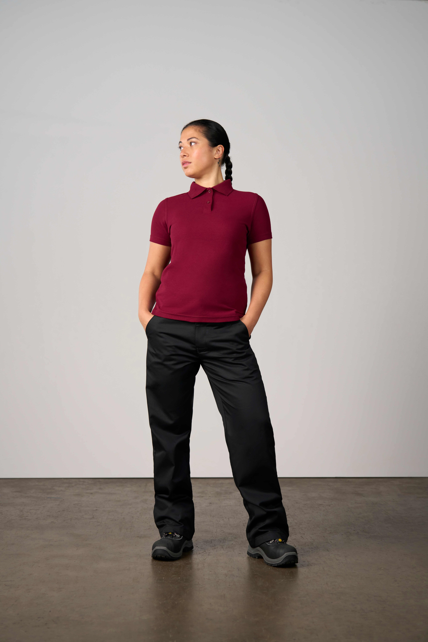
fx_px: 892
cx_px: 214
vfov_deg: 39.6
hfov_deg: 27.0
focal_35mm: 50
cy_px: 321
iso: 500
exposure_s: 1/160
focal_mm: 50
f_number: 3.5
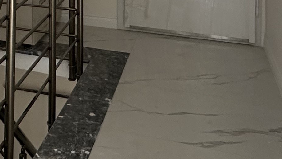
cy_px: -127
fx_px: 501
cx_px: -2
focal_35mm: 67
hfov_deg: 29.3
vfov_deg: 15.5
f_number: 2.2
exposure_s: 1/99
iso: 250
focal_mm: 2.22
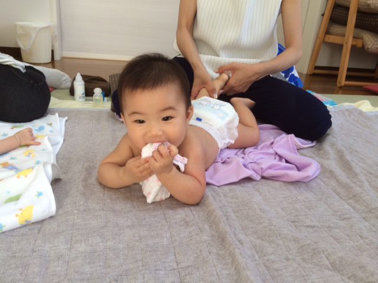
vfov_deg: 48.2
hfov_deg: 61.7
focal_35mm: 29
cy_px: 142
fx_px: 317
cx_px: 189
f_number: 2.2
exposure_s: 1/60
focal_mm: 4.15
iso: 40
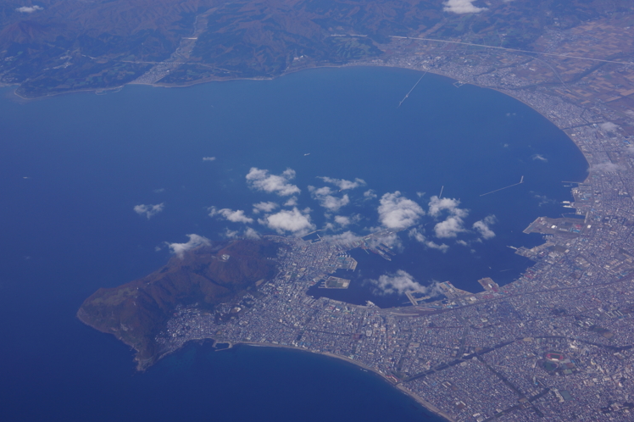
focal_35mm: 46
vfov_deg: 29.2
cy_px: 214
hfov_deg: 42.7
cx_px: 296
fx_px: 810
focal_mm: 29
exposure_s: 1/400
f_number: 8
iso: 100
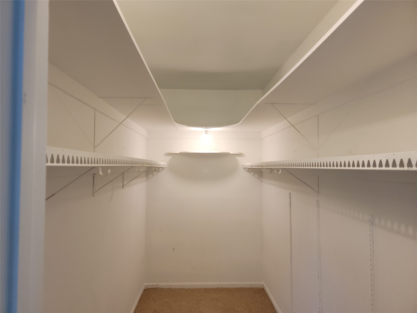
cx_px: 208
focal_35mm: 24
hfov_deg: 71.6
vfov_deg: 56.8
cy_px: 156
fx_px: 289
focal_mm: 6.7
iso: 200
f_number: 1.8
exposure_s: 1/60
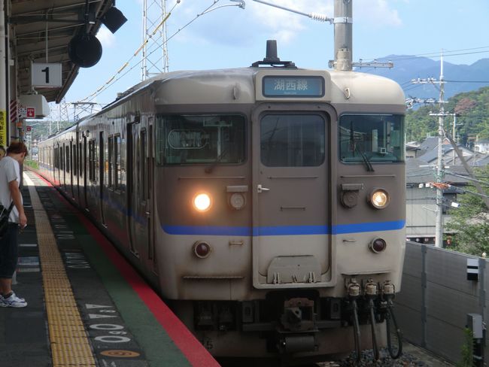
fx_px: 1074
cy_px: 184
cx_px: 244
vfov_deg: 19.4
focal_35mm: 76
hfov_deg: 25.6
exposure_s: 1/250
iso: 64
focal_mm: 13.6
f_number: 4.6
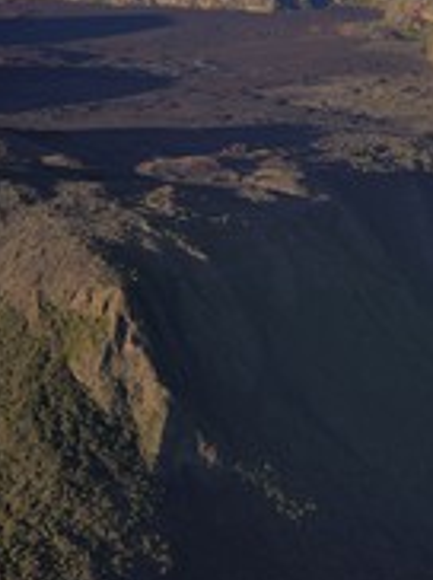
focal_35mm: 100
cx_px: 197
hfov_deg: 14.8
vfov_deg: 19.6
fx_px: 1672
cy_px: 175
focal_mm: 45
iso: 400
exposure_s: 1/400
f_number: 7.1
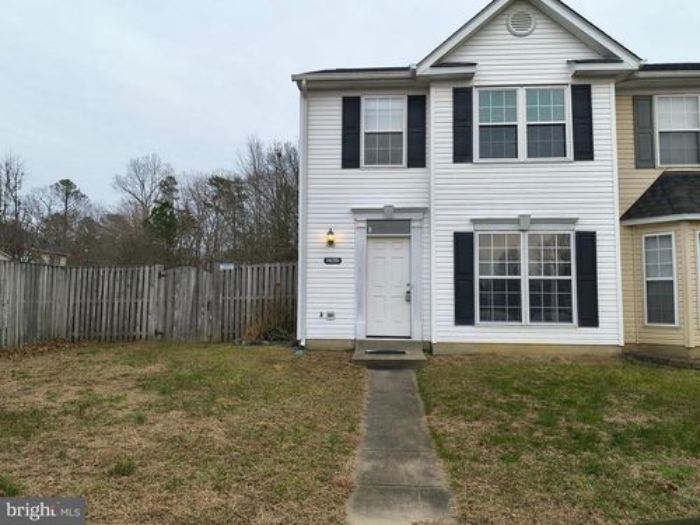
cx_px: 350
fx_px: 506
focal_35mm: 25
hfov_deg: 69.4
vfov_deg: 54.9
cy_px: 262
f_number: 1.7
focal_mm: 4.68
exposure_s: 1/246
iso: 100
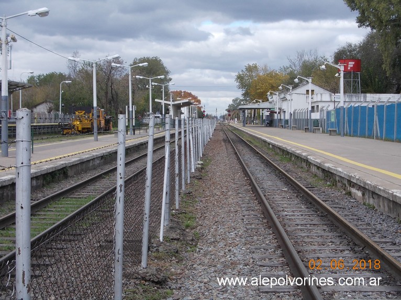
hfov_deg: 27.4
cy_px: 150
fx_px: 822
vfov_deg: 20.7
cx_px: 200
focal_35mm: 71
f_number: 4.3
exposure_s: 1/250
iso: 80
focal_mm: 10
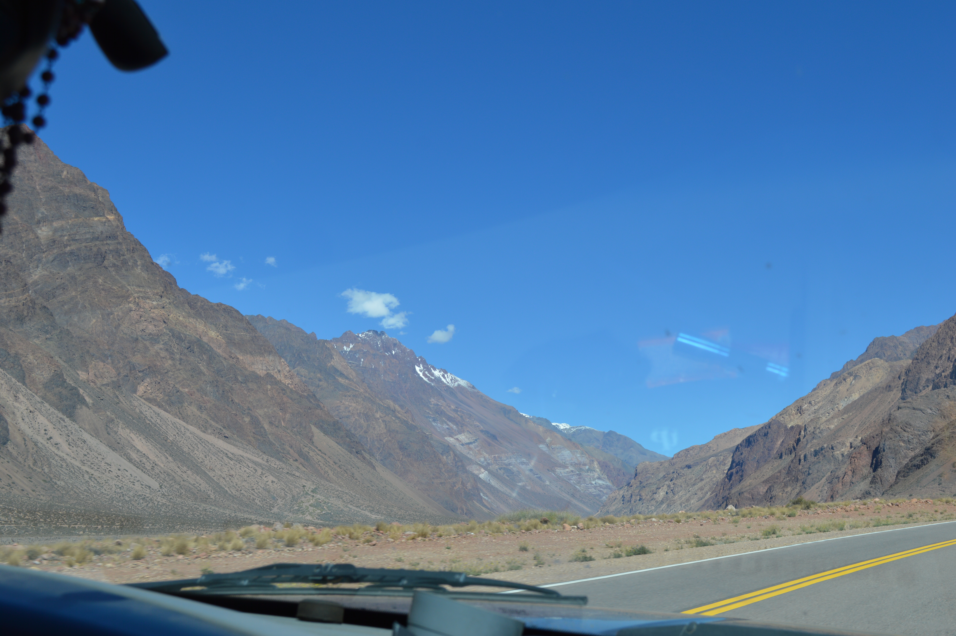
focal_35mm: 39
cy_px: 318
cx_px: 478
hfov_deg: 49.6
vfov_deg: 34.1
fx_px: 1035
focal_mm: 26
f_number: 8
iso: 100
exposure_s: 1/250
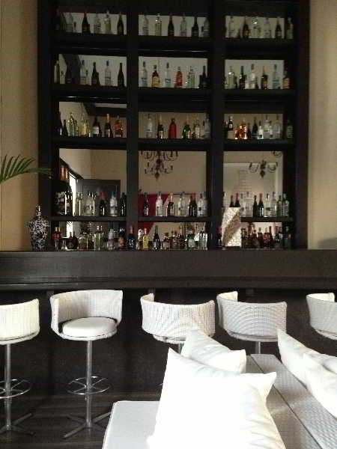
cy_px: 224
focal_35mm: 33
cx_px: 168
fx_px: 428
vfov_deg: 55.4
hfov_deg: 42.9
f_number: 2.4
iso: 500
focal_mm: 4.13
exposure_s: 1/15
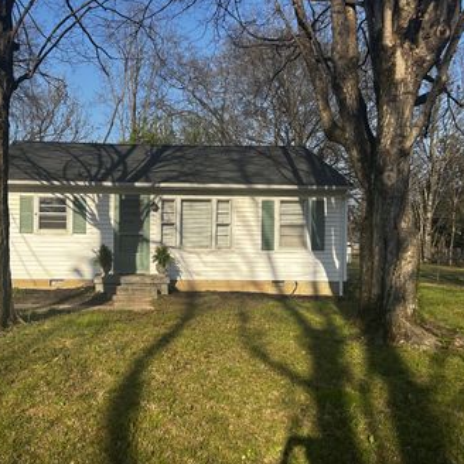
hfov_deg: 46.4
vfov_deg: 47.2
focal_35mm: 35
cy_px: 240
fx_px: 531
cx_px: 153
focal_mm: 5.7
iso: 50
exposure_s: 1/3077
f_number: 1.5
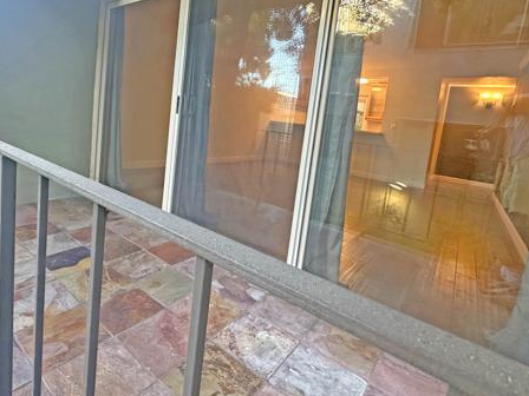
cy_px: 148
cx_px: 216
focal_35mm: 20
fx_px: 306
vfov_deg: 65.0
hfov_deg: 80.9
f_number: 2.2
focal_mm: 2.22
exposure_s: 1/60
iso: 320
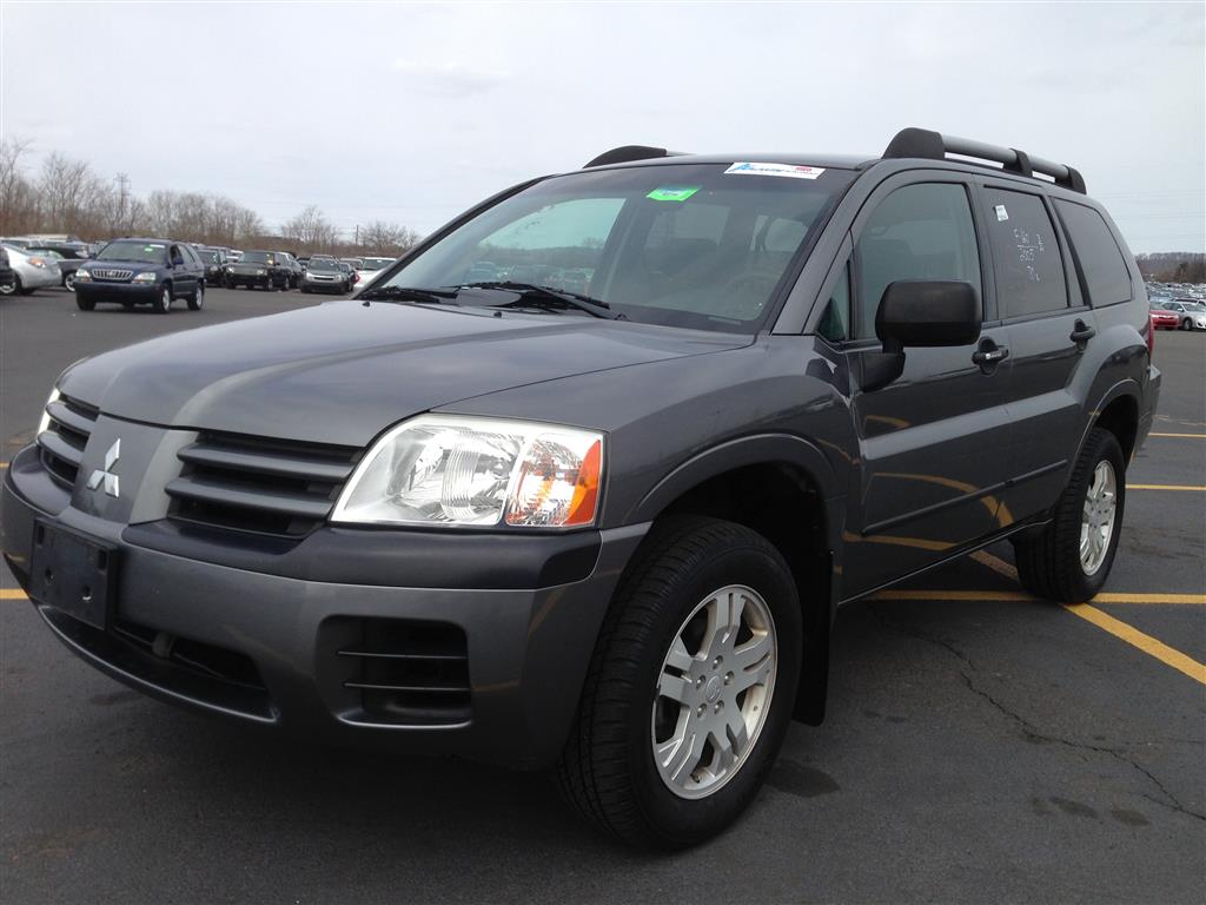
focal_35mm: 33
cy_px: 452
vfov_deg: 42.9
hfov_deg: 55.4
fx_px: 1150
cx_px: 603
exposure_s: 1/1261
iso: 50
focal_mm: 4.13
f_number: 2.4
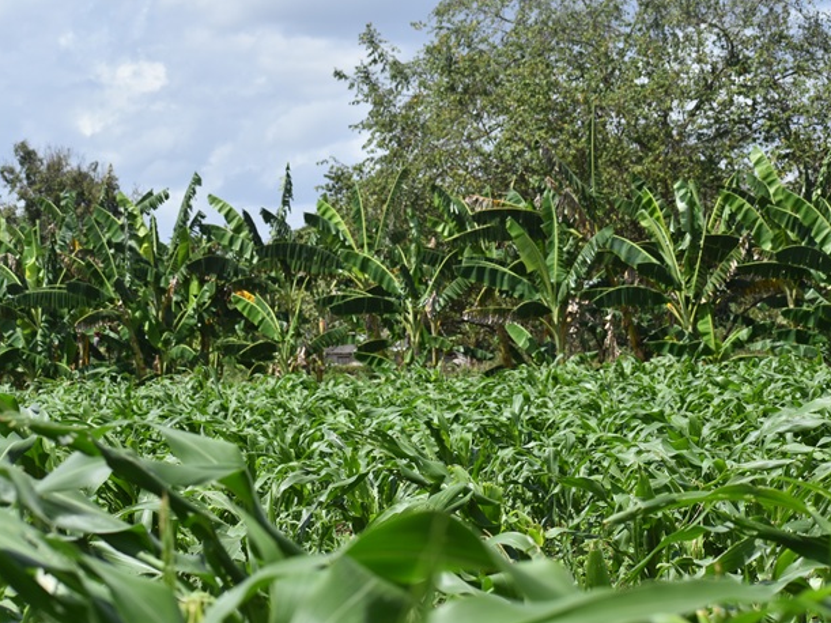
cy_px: 314
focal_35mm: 115
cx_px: 418
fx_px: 2760
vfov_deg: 12.9
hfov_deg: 17.1
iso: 200
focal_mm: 70
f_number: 7.1
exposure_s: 1/800
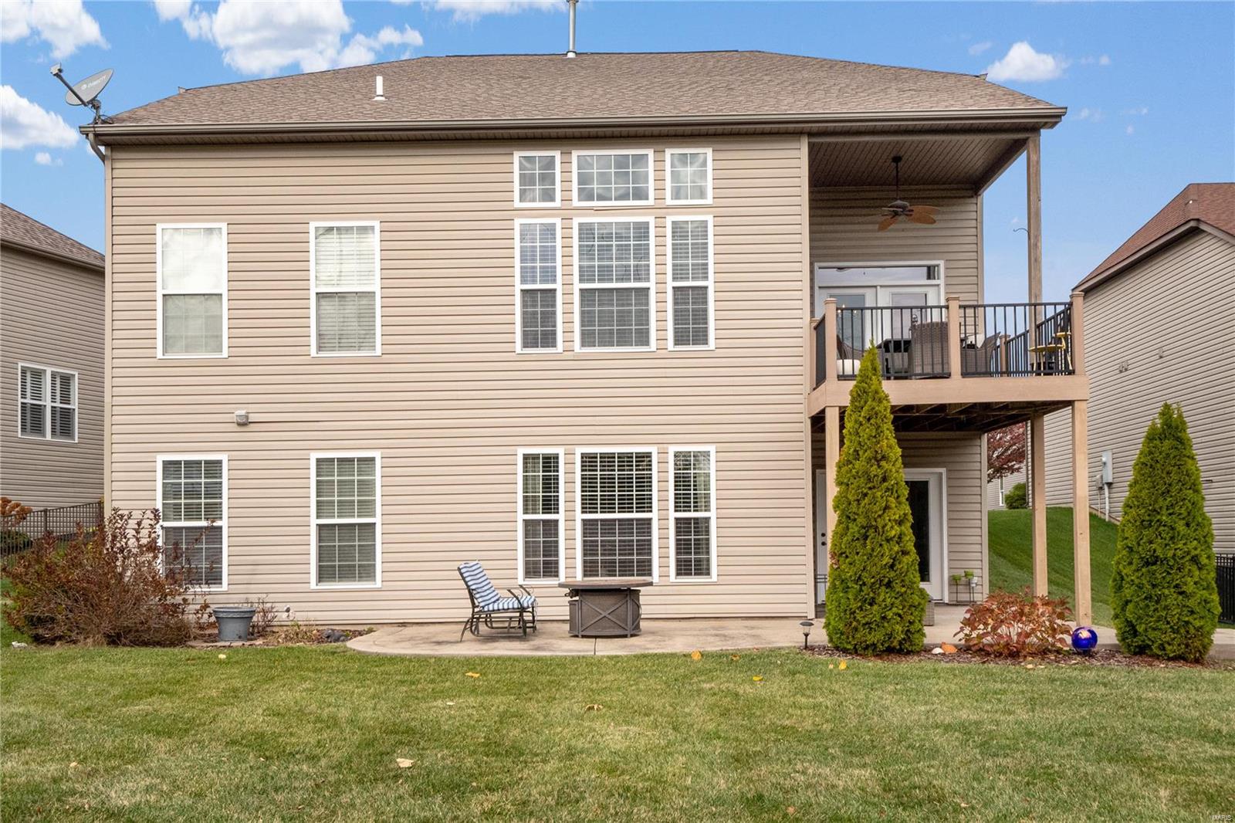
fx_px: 1235
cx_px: 618
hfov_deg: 53.1
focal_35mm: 36
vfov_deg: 36.9
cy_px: 412
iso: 400
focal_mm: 18
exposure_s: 1/640
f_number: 9
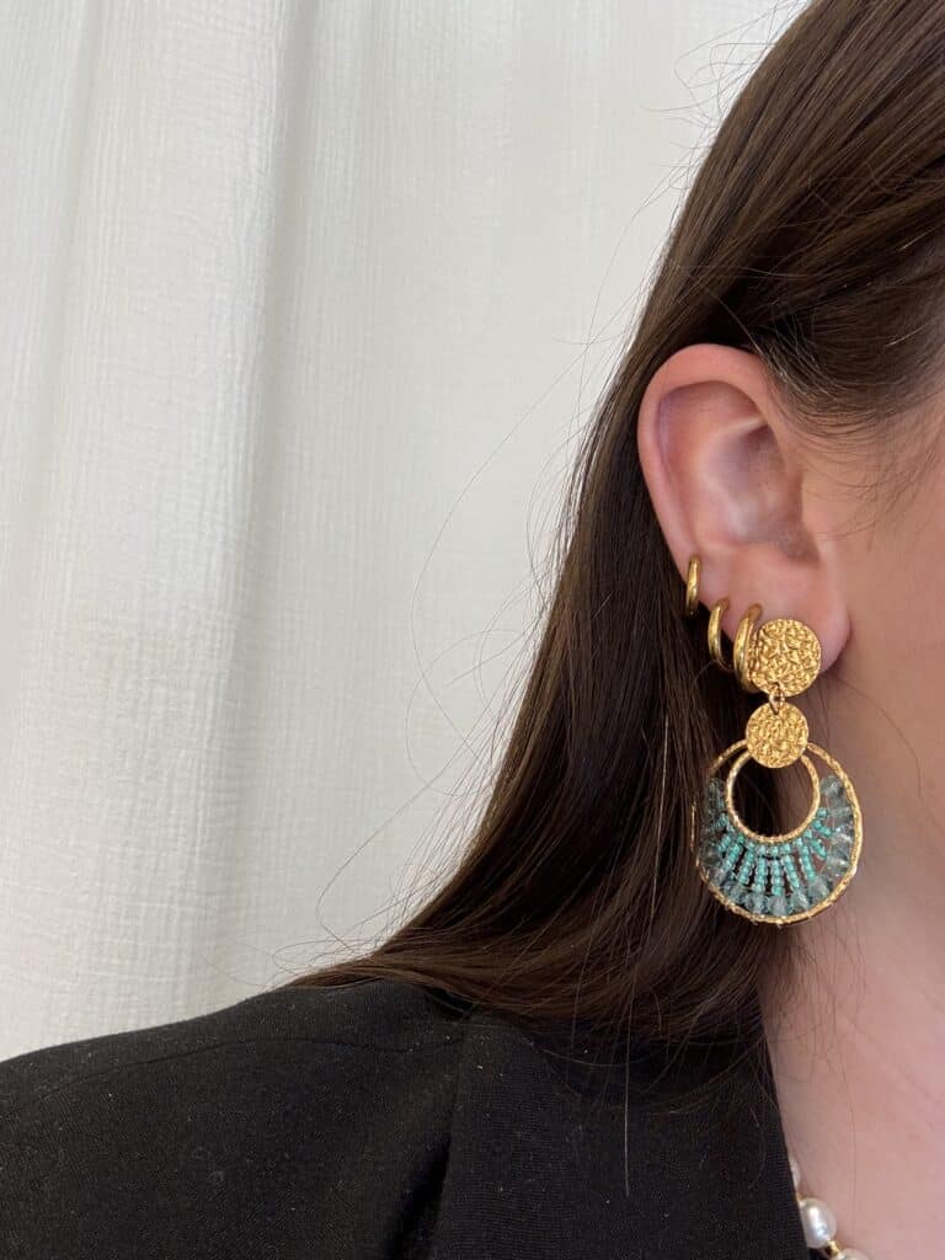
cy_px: 630
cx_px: 472
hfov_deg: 46.8
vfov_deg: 60.0
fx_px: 1092
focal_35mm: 30
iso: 64
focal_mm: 2.69
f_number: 1.9
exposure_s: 1/100
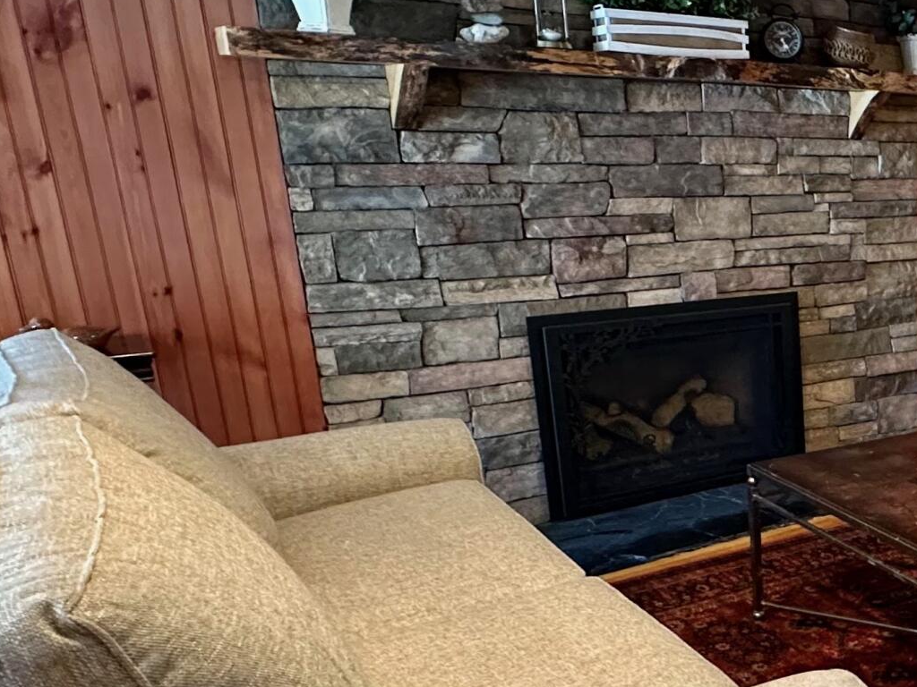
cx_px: 954
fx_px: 1086
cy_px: 494
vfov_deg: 34.6
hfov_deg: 39.4
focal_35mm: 41
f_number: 2.2
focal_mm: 2.22
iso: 640
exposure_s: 1/60
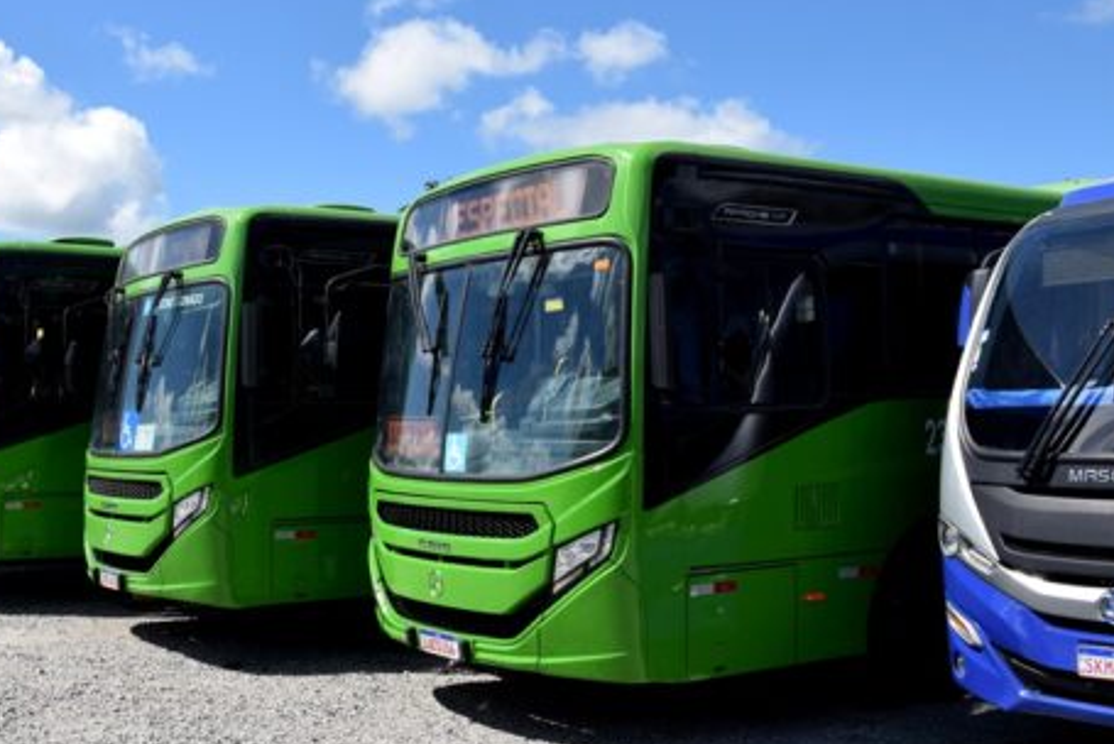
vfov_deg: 30.5
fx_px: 1362
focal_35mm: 44
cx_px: 482
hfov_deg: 44.4
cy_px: 305
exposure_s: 1/400
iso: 200
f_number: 10
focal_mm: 18
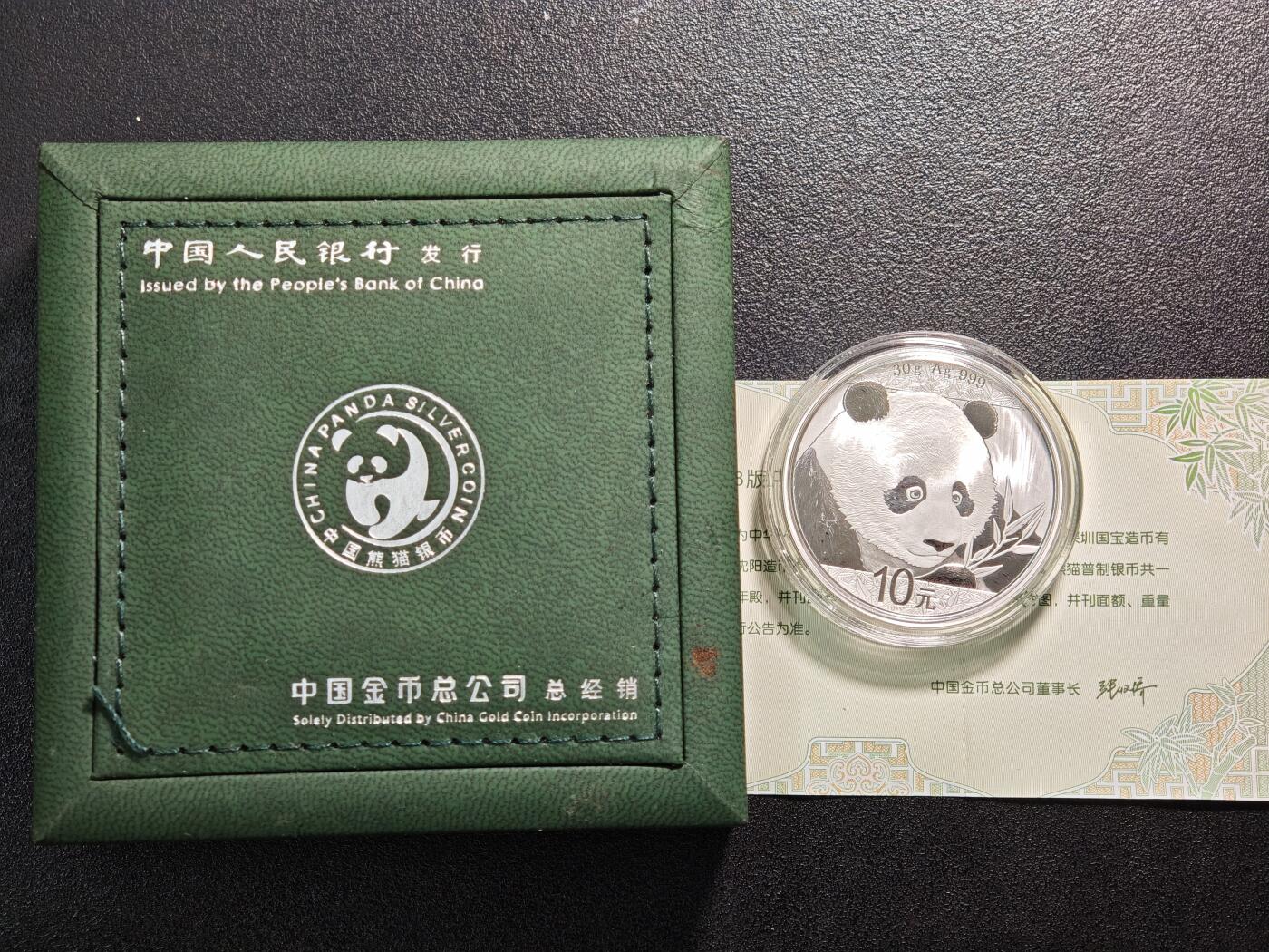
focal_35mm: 60
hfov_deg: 32.2
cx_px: 634
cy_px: 476
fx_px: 2200
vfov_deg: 24.4
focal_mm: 9
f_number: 2
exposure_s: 1/60
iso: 400
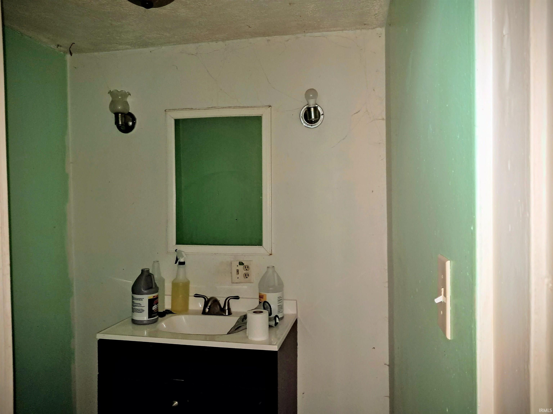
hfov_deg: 65.3
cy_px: 207
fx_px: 431
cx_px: 276
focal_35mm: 27
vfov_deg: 51.4
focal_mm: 4
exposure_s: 1/60
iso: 160
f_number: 1.8
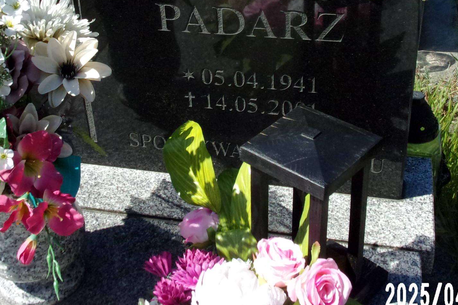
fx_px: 674
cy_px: 66
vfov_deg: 25.1
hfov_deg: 37.5
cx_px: 206
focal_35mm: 53
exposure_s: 1/170
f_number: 10.8
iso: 200
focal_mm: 5.1
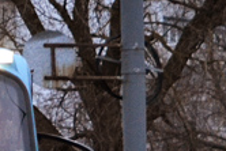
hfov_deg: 3.4
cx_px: -261
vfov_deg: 2.3
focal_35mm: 597
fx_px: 3749
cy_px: 152
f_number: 4.5
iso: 800
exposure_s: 1/20
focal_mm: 55
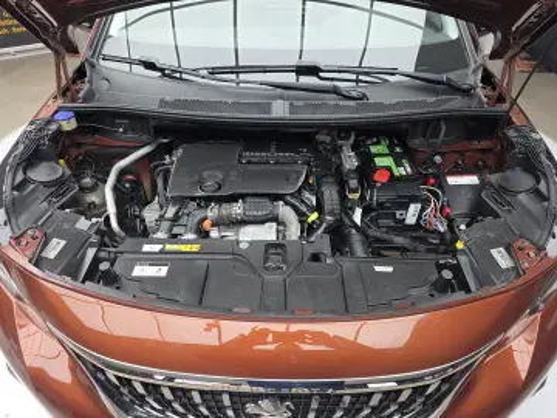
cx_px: 278
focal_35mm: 23
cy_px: 209
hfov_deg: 73.9
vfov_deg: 58.9
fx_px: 370
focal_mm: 6.25
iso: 40
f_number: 1.7
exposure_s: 1/100
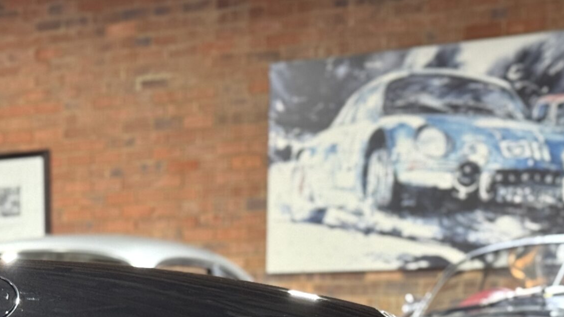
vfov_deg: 10.0
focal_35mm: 119
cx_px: 182
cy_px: 433
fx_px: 1780
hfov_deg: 18.0
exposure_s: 1/25
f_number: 1.78
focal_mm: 6.76
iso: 500
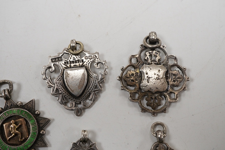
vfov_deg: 29.9
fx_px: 281
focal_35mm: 45
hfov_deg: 43.6
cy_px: 75
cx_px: 112
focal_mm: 30
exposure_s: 1/125
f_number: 11
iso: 1250
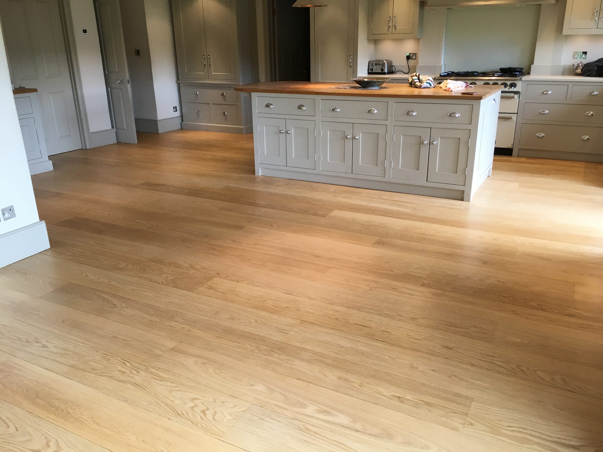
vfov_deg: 48.2
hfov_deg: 61.7
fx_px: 505
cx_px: 302
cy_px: 226
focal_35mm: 29
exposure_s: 1/33
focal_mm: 4.15
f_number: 2.2
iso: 40
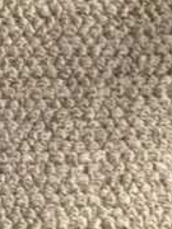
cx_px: 501
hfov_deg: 3.8
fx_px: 2544
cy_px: 160
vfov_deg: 5.2
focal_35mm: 384
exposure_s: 1/60
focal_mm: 6.76
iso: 100
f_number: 1.78
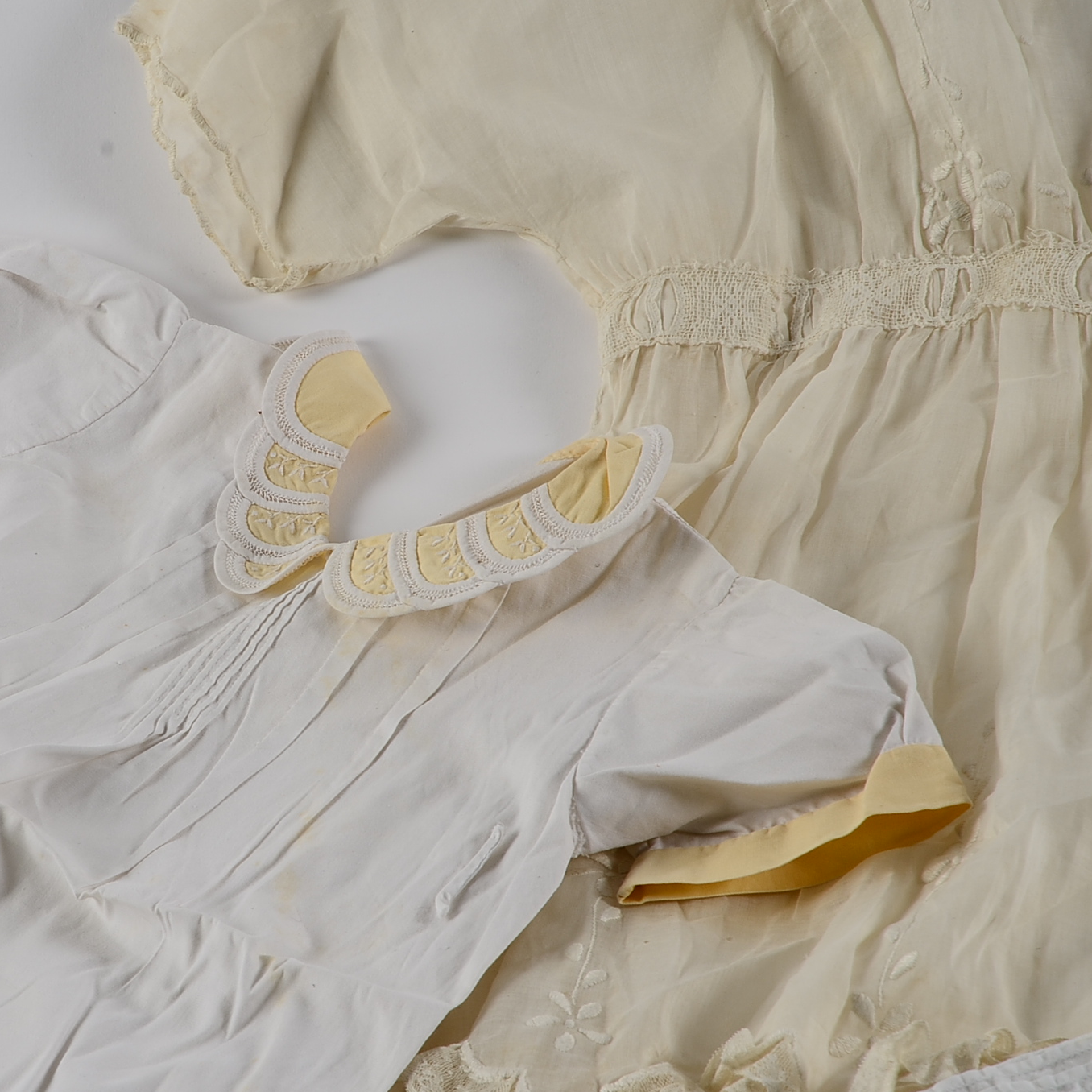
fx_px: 8665
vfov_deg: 7.2
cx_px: 255
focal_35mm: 243
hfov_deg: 7.2
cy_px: 567
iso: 100
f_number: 14
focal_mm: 105
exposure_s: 1/160
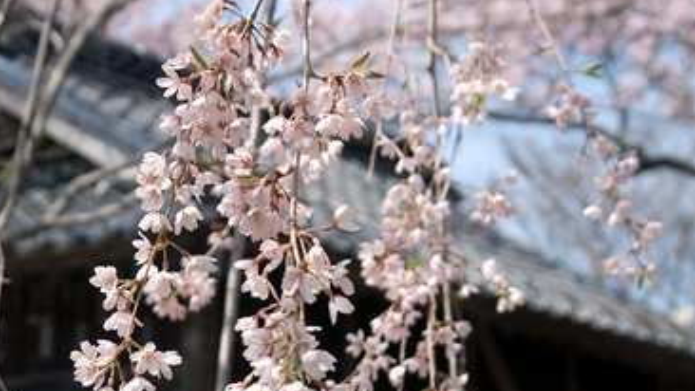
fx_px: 2156
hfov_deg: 18.3
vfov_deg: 10.3
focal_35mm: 117
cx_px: 253
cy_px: 412
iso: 100
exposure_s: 1/500
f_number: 4.5
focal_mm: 34
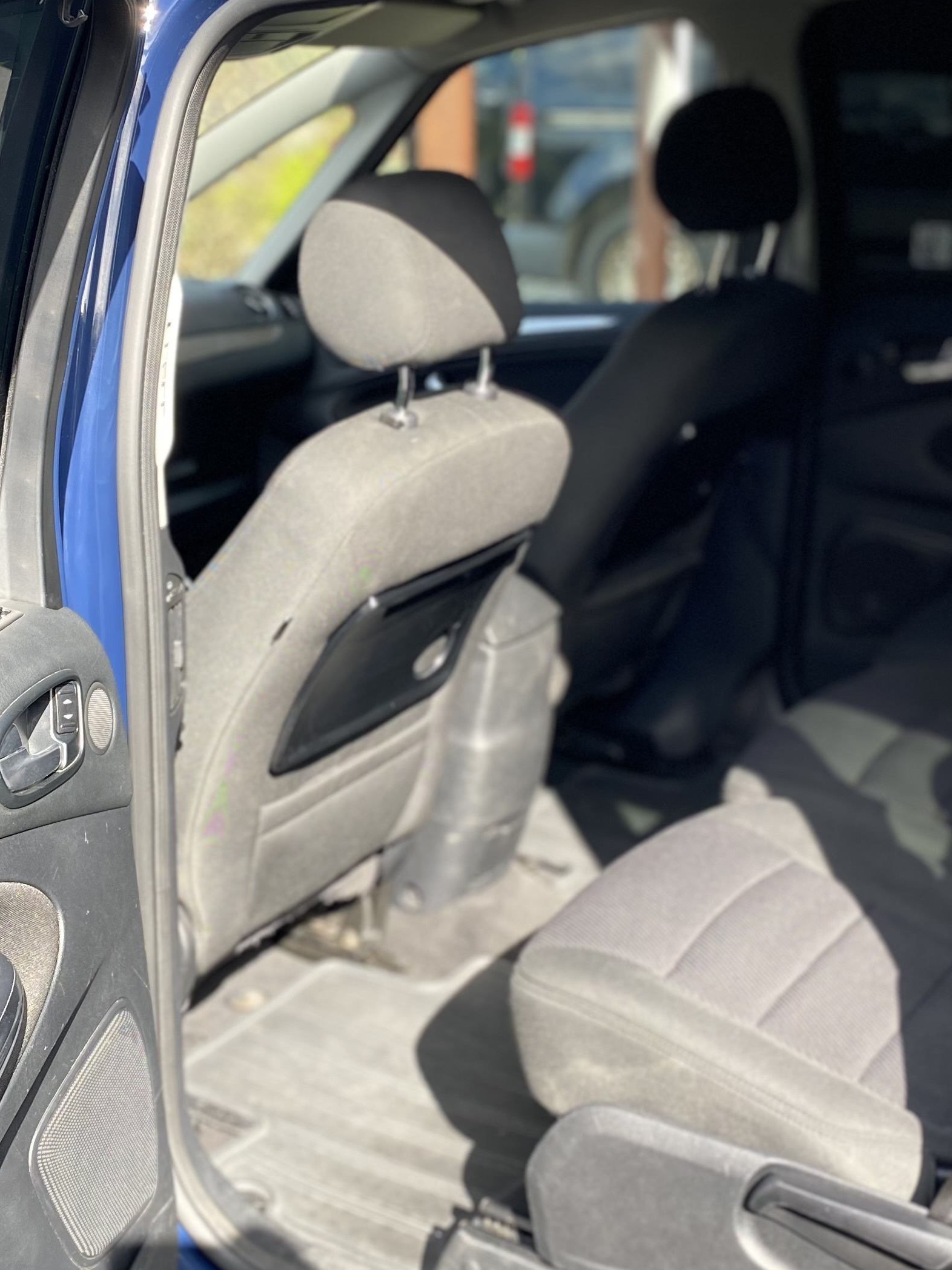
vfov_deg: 38.2
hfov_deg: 29.0
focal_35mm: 50
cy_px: 590
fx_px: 1834
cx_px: 348
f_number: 1.8
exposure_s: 1/253
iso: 32
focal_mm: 4.25
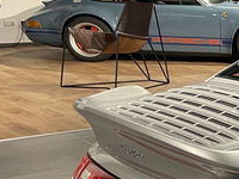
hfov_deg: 16.5
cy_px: 167
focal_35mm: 100
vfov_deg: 14.6
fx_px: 690
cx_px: 429
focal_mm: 5.1
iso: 125
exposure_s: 1/50
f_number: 1.6
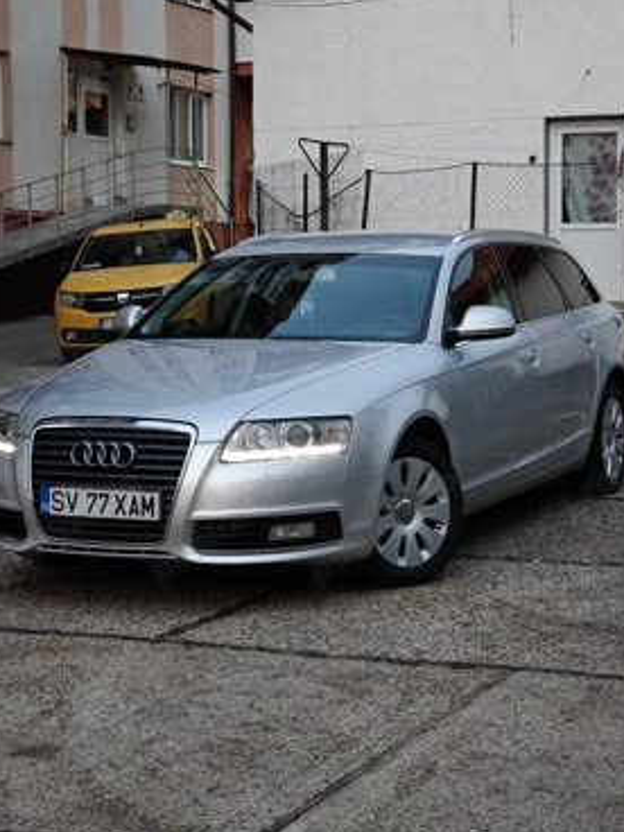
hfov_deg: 19.4
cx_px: 303
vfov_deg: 25.7
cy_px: 391
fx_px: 1827
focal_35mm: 76
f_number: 2.6
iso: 2500
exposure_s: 1/33
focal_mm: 13.3
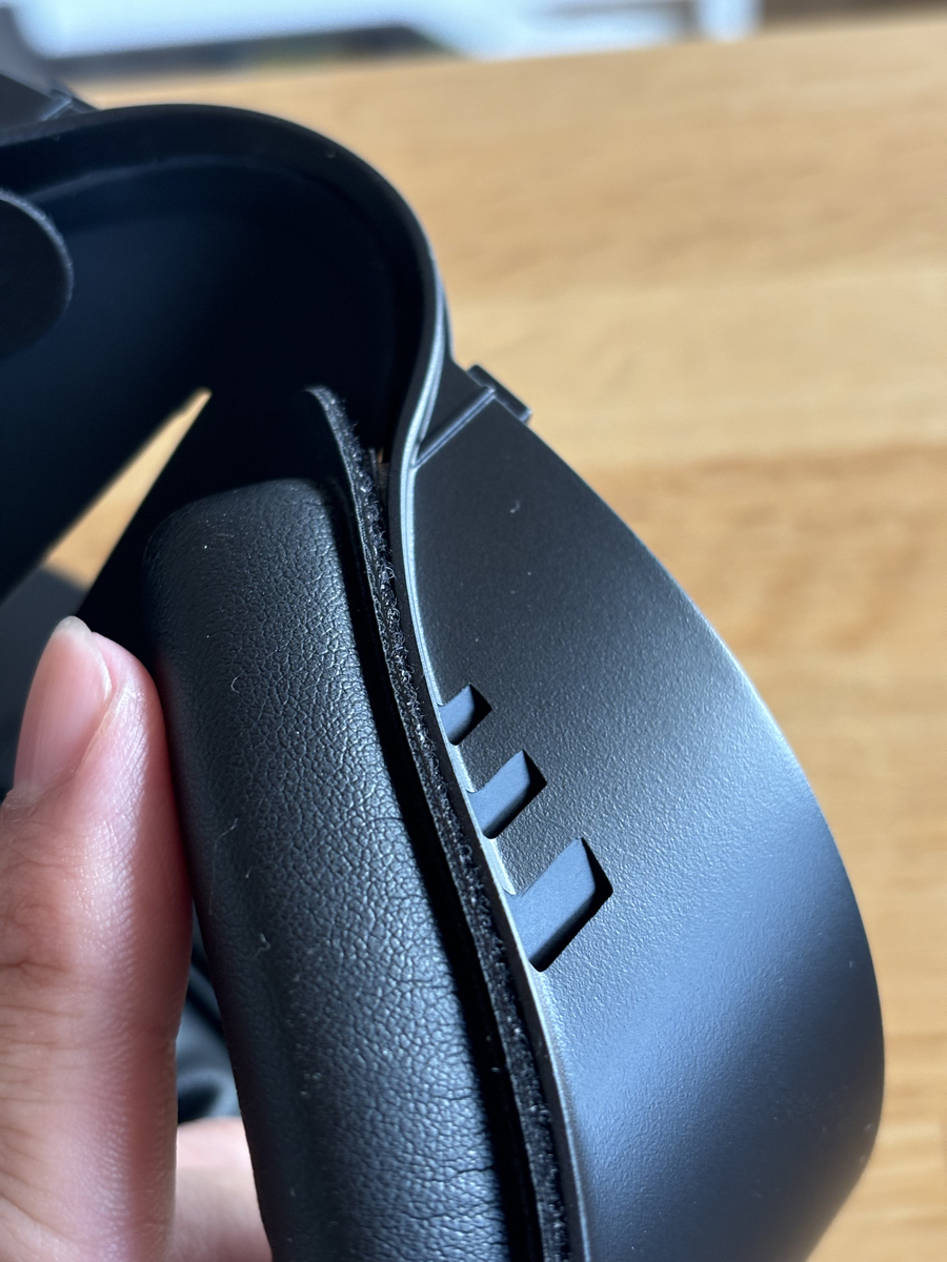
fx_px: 1897
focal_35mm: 52
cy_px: 631
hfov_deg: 28.0
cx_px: 474
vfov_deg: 36.8
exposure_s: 1/60
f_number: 1.6
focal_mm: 5.96
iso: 125
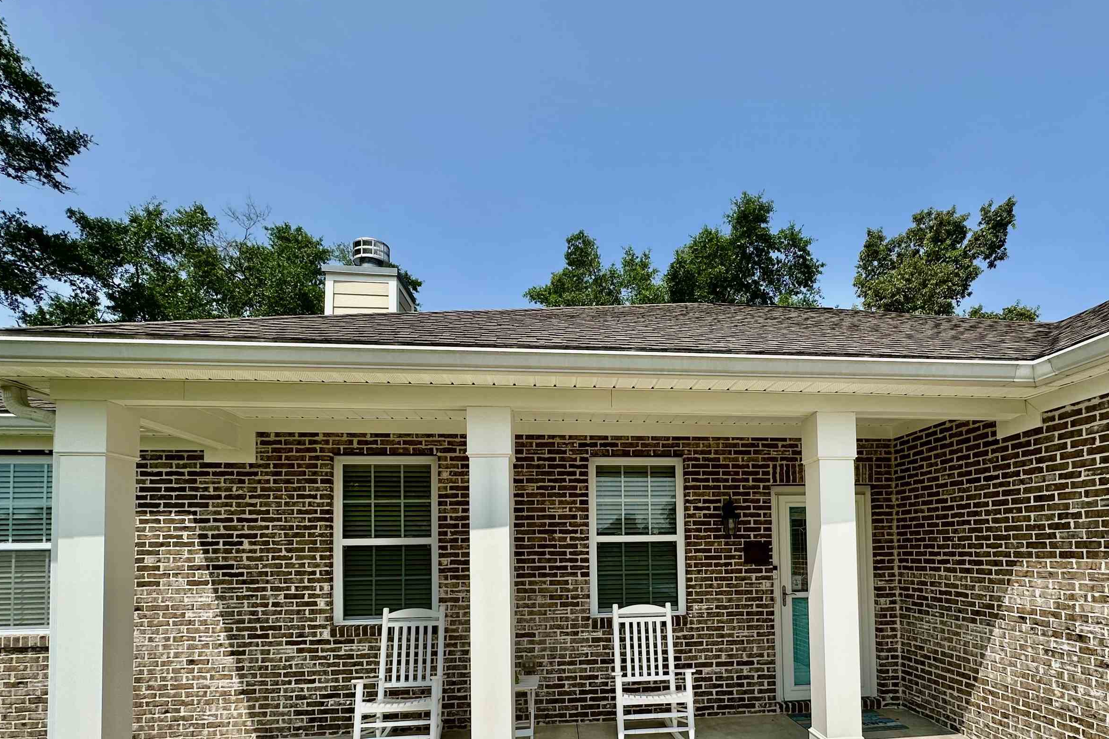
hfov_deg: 86.4
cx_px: 630
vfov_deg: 61.9
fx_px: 585
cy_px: 529
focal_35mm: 19
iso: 50
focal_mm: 2.22
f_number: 2.2
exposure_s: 1/1984
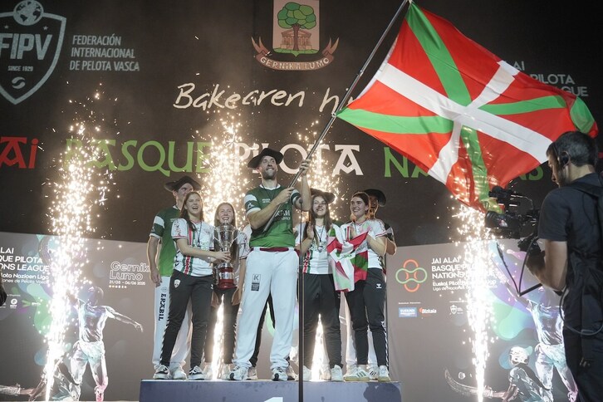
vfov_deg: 38.9
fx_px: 569
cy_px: 201
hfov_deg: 55.8
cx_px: 302
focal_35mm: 34
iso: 3200
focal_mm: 34
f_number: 4
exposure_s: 1/250
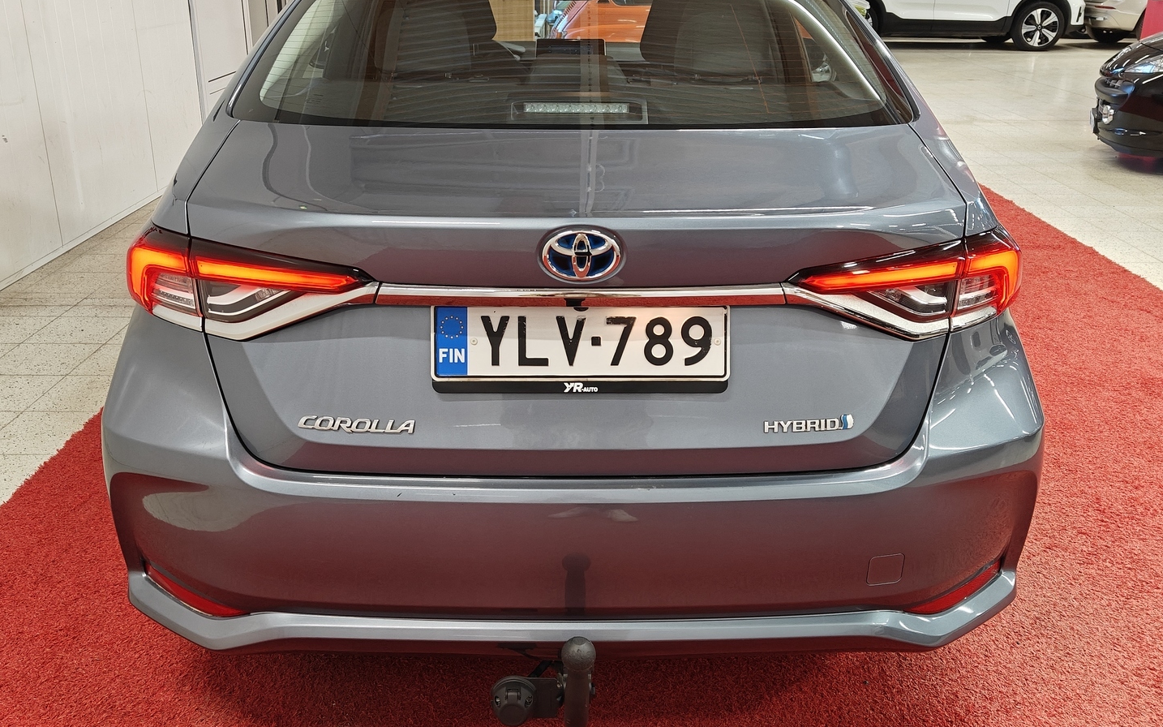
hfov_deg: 58.1
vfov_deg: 38.3
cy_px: 352
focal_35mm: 33
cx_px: 581
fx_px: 1046
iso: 80
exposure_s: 1/62
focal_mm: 5.59
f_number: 1.8
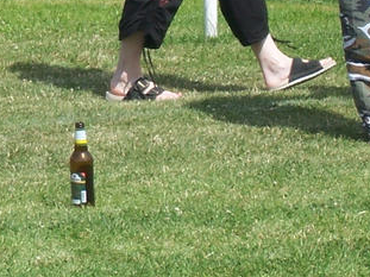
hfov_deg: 4.6
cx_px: -15
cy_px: -103
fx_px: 4648
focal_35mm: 435
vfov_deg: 3.4
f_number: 4.8
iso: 80
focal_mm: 22
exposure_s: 1/500
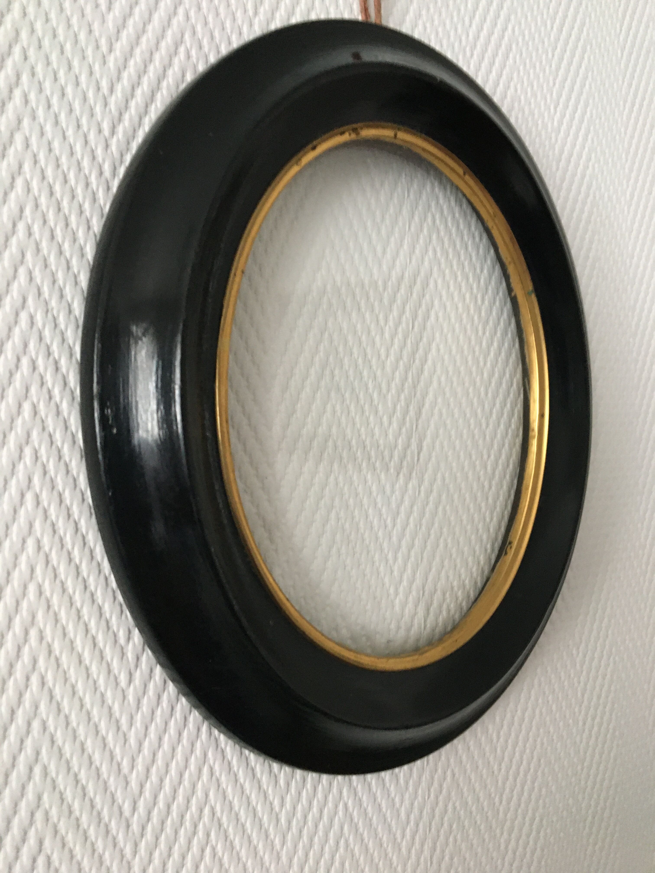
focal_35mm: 29
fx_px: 732
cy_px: 436
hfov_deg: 48.2
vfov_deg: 61.7
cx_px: 328
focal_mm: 4.15
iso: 200
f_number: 2.2
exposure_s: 1/20
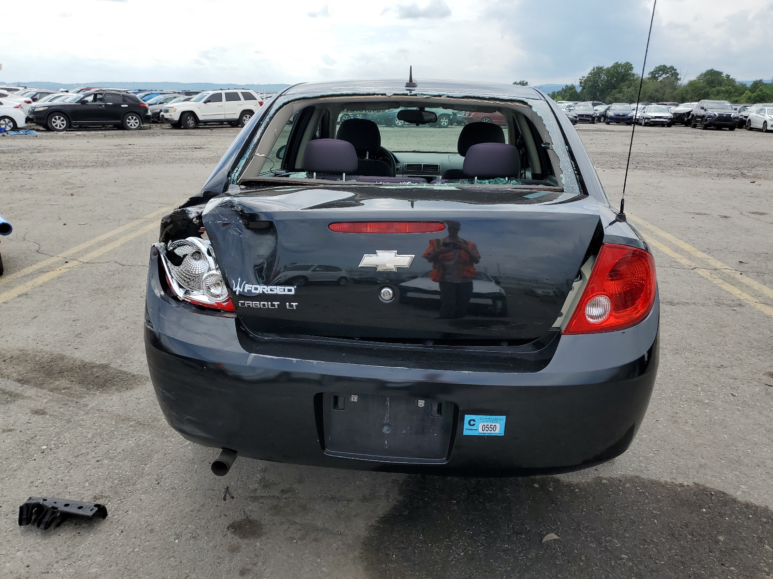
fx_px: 581
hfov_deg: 67.3
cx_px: 386
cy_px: 290
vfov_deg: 53.1
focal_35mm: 26
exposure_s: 1/2500
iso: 50
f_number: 1.5
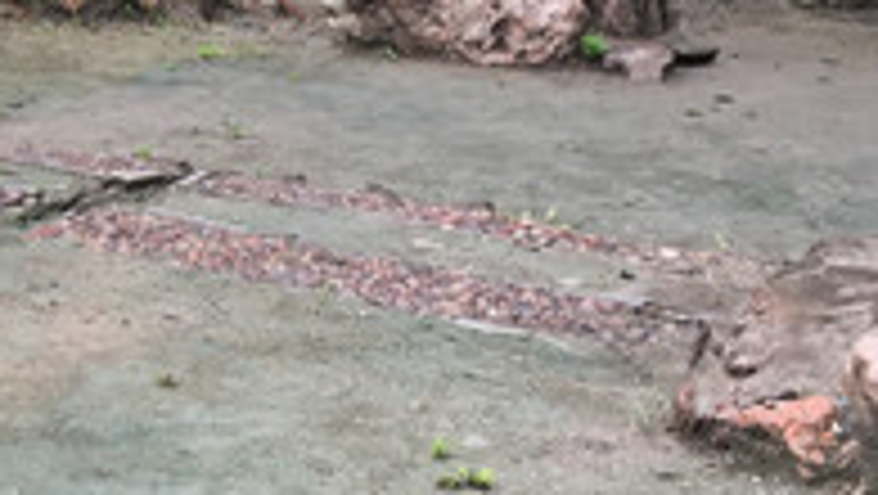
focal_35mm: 97
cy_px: 76
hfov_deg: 19.7
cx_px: -360
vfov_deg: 12.4
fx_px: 2260
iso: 40
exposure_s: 1/100
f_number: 2.2
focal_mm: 4.15
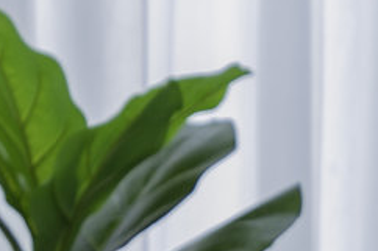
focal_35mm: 463
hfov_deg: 4.4
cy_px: 350
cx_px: -431
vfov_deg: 3.0
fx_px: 4858
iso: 200
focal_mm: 70
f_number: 2.8
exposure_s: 1/160
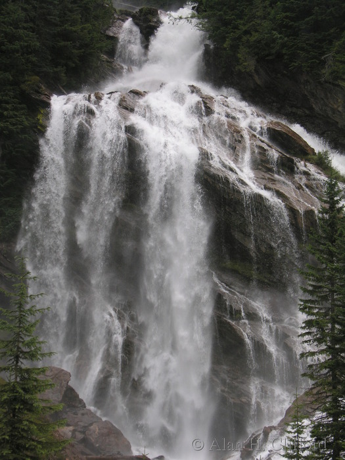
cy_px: 230
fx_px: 1037
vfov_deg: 25.0
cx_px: 172
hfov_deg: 18.9
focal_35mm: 78
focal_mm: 19.8
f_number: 3.4
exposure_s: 1/197
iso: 50
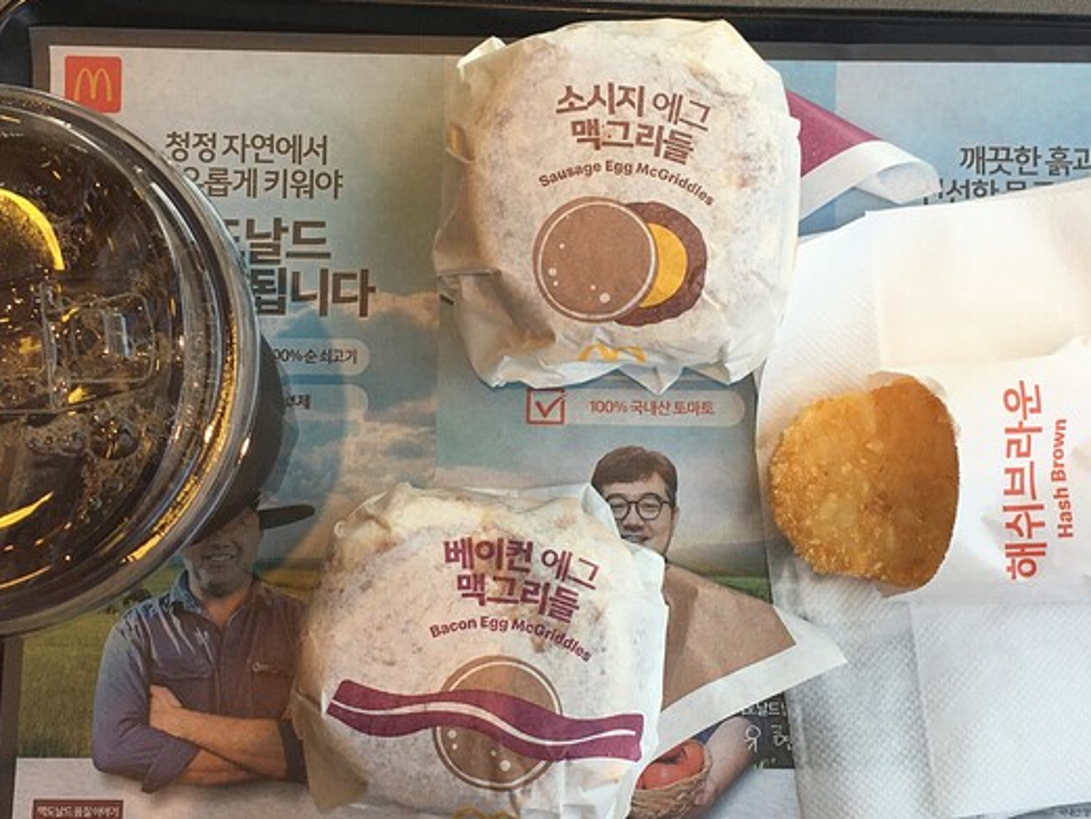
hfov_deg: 38.2
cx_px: 583
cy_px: 392
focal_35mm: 50
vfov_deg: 29.1
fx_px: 1577
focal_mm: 4.15
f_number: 2.2
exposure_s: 1/120
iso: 32
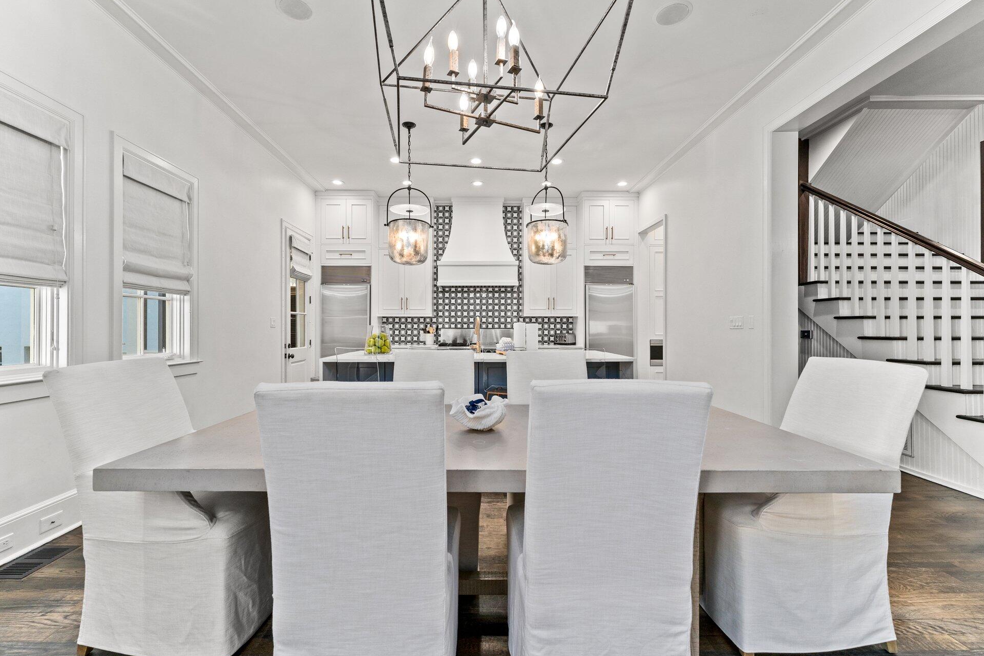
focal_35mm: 15
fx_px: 410
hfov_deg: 100.4
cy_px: 320
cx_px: 485
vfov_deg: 77.3
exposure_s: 1/8
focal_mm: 14
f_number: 8
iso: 400
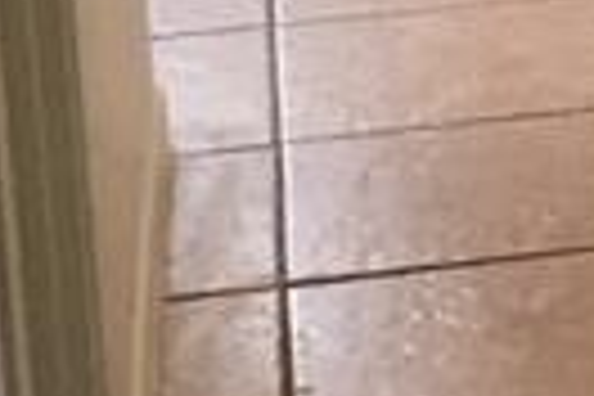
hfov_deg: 6.7
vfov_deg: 4.9
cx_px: 1890
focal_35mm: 274
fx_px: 4521
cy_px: -432
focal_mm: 4.15
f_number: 2.2
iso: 64
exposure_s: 1/30
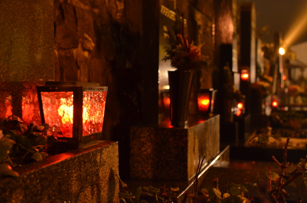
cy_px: 102
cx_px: 154
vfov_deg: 26.4
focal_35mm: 51
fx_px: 434
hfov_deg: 39.0
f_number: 2.8
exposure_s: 1/2.5
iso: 3200
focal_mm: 34
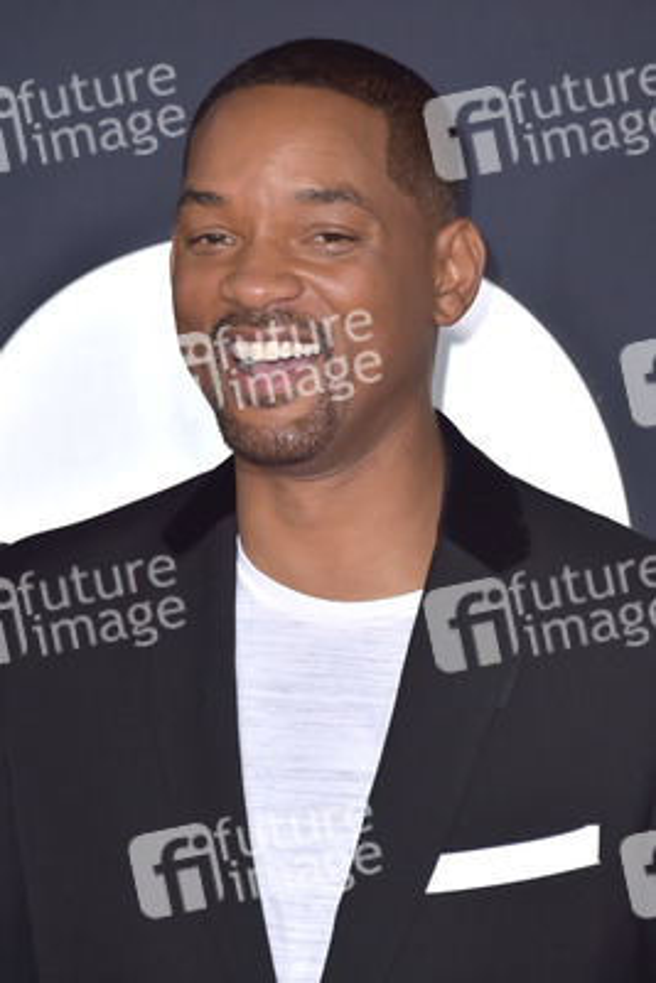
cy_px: 492
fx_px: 6827
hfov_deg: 5.5
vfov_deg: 8.2
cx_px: 328
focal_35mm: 250
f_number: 7.1
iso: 250
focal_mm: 250
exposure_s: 1/250
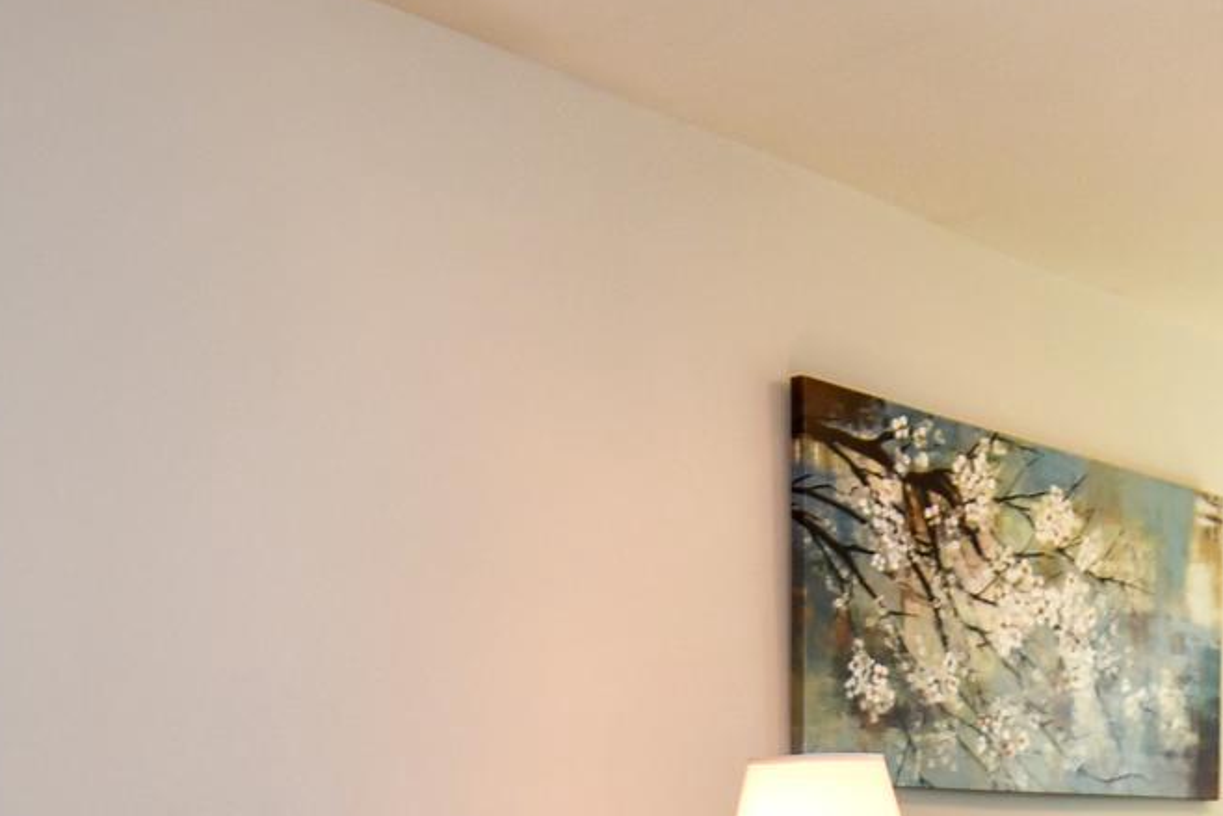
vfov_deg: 22.1
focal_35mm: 56
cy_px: 1014
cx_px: 1104
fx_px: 1903
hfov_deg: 33.7
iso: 220
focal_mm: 12
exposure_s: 1/60
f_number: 4
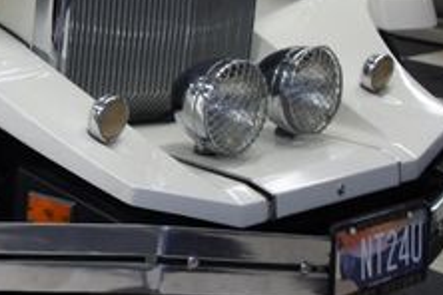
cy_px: 28
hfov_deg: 19.8
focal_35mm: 95
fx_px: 1169
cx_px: -122
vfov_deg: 14.3
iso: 400
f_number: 4
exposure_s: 1/80
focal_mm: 22
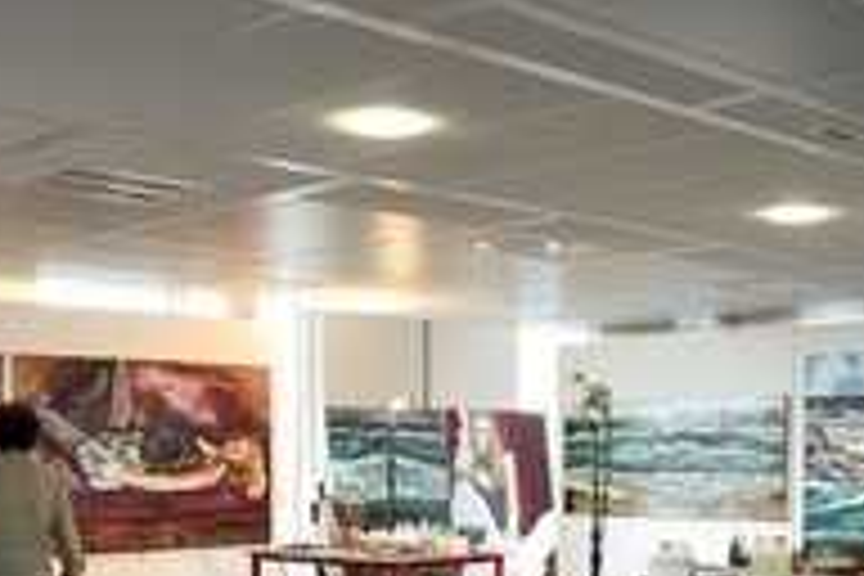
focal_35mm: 57
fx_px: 1368
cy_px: 518
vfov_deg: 23.2
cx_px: 585
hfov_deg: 34.7
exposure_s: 1/100
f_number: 5.6
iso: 800
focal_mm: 26
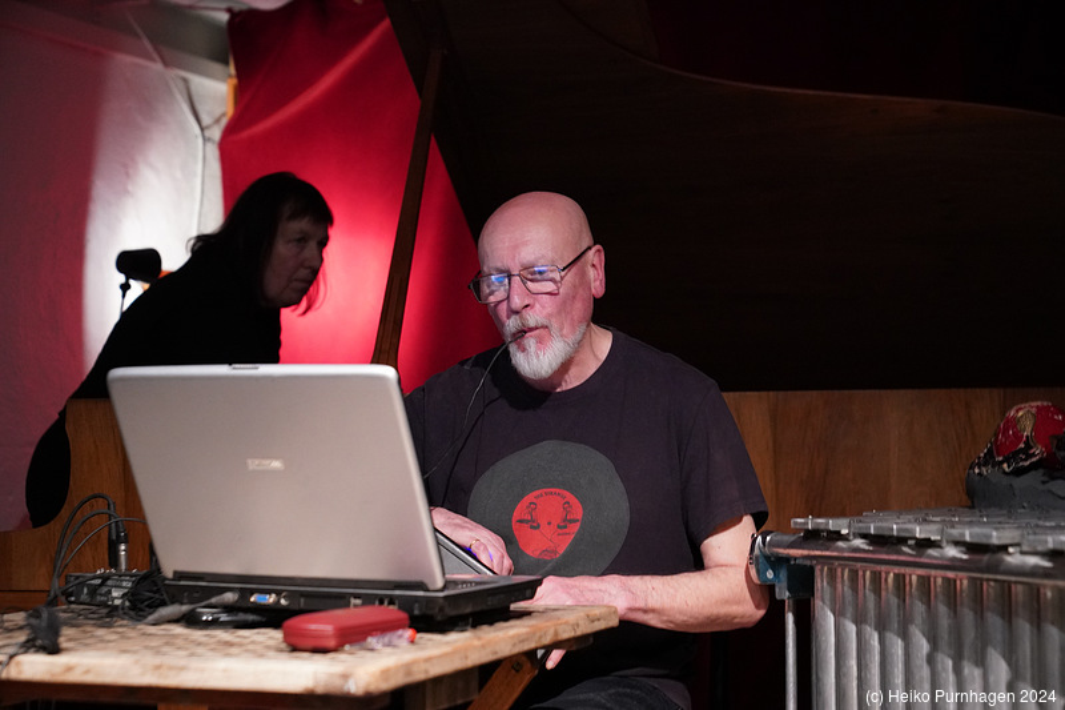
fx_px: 2070
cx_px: 532
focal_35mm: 70
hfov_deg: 28.8
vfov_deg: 19.4
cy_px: 355
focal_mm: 70
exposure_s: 1/50
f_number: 4
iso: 6400
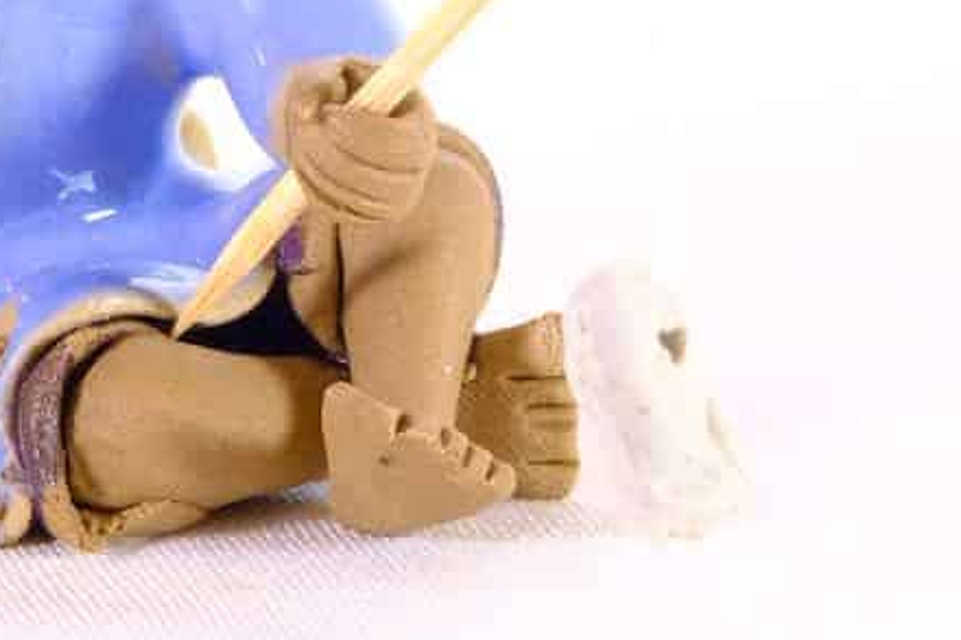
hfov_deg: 3.1
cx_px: 360
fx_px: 17798
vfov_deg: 2.1
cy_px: -179
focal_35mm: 667
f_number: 11
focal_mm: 152.6
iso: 800
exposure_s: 1/20
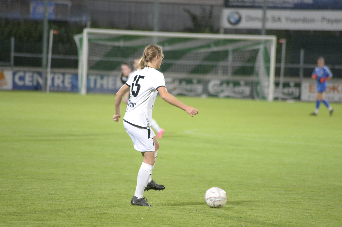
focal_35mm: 300
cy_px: 114
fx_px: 2847
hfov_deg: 6.9
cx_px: 171
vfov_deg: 4.6
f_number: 5.6
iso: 7200
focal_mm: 300
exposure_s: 1/250
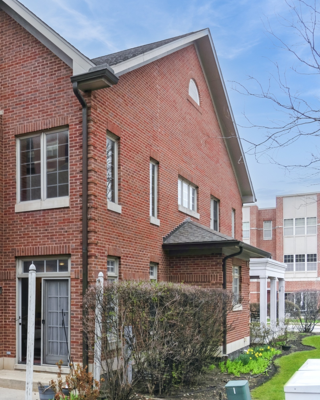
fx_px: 518
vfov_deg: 42.2
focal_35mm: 44
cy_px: 196
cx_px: 5
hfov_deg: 31.9
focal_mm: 29.5
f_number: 8
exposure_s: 1/30
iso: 200
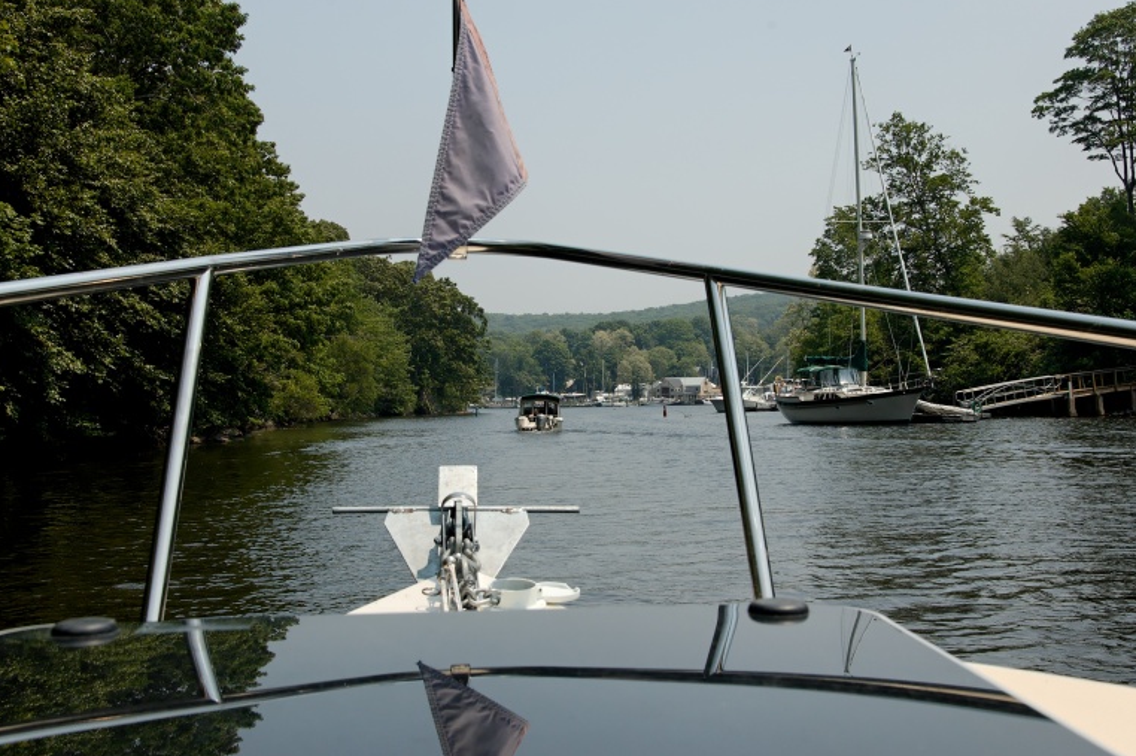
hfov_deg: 45.9
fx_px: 1341
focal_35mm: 43
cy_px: 368
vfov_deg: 31.5
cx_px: 555
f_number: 11
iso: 200
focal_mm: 27
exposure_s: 1/160
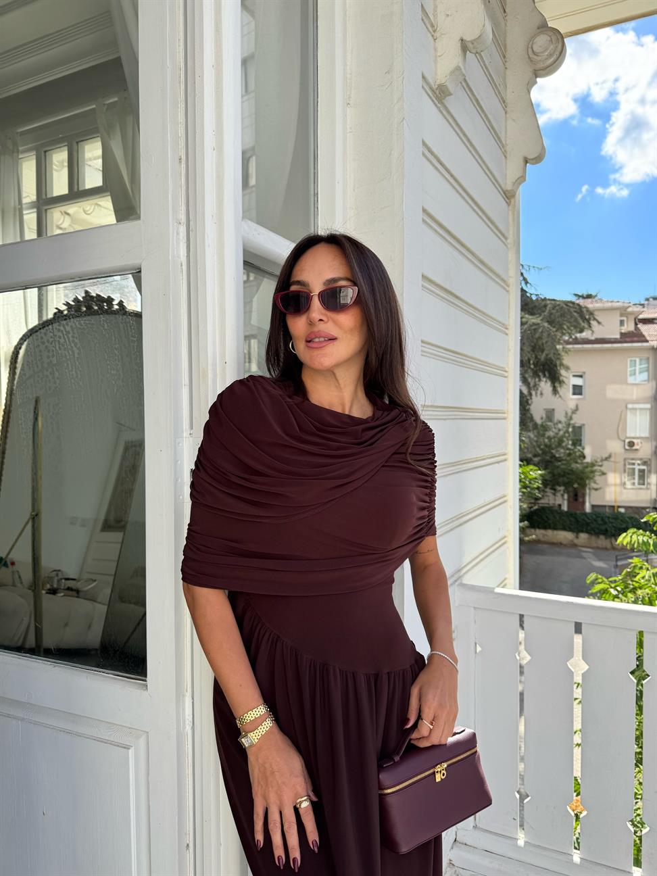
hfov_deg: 56.8
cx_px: 328
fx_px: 607
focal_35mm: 24
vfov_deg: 71.6
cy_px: 438
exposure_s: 1/1151
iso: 80
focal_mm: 6.76
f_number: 1.78
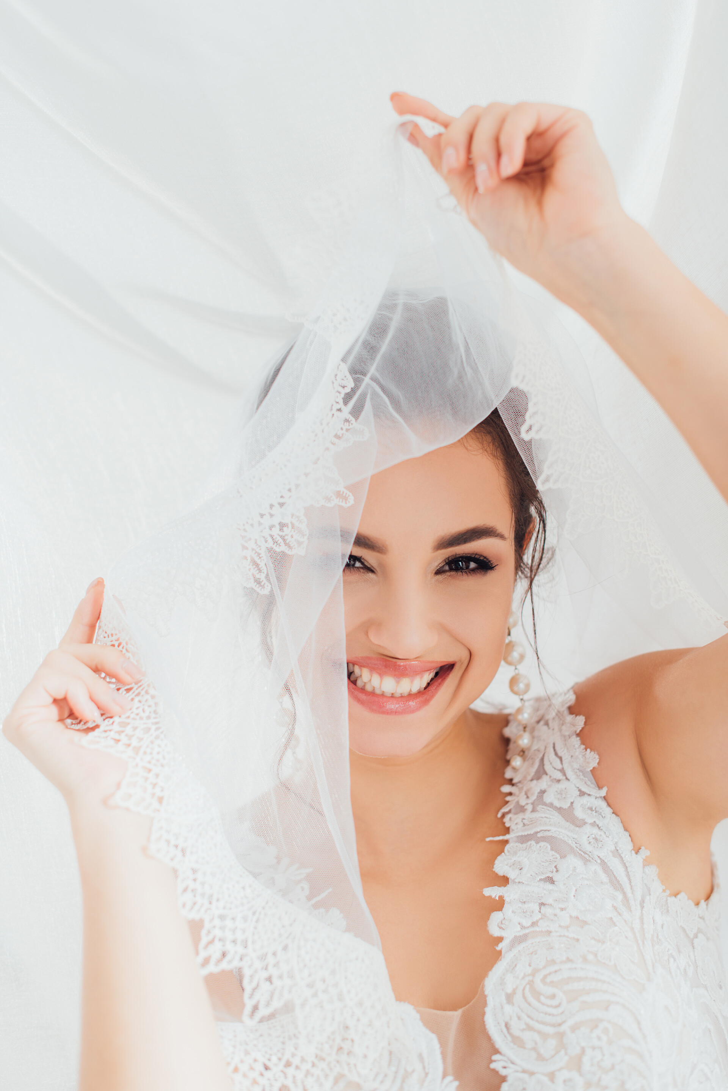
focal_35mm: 50
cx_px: 364
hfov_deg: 27.0
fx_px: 1515
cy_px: 546
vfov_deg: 39.6
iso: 125
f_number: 2.8
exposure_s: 1/200
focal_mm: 50
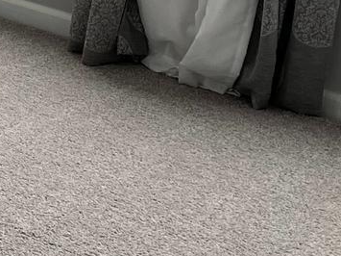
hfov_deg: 11.0
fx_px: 1477
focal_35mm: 150
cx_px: -490
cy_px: -239
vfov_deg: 9.3
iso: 64
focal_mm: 5.1
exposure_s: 1/170
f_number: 1.6
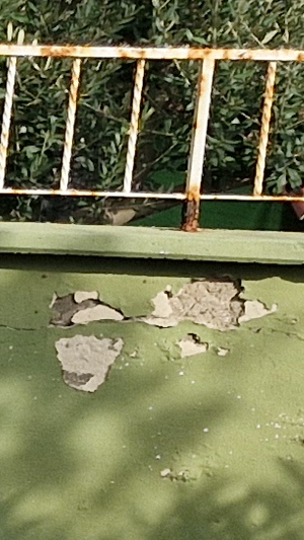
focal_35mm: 188
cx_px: -927
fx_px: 2693
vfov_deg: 11.3
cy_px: 630
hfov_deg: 5.6
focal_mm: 5.54
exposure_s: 1/1052
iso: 50
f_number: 1.8
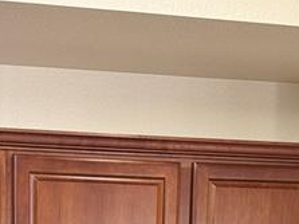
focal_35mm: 110
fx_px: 950
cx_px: 44
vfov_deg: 11.5
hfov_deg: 17.7
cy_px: 505
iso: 125
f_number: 1.78
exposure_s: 1/60
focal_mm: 6.76
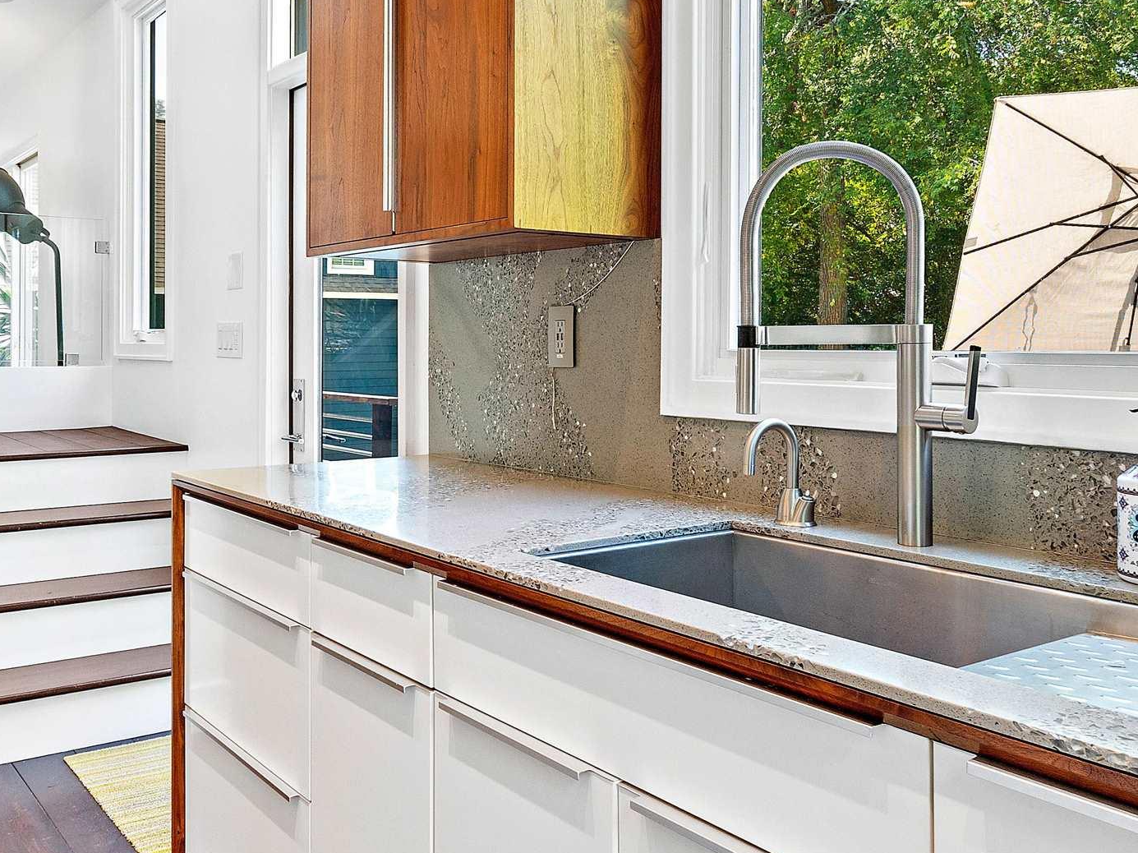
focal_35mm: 32
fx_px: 1052
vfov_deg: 44.1
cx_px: 481
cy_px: 385
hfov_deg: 56.6
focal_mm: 10
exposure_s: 1/3
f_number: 8
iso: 125
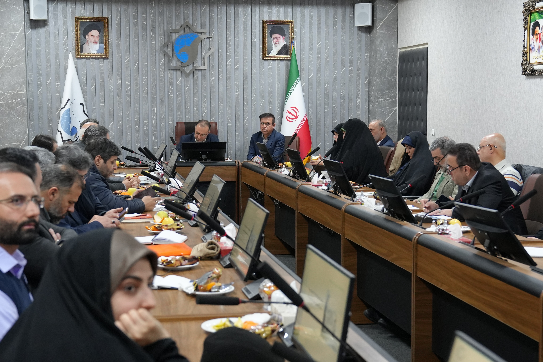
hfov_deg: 31.9
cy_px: 181
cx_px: 272
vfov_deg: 21.6
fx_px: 950
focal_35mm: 63
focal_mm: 42
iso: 2500
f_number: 4
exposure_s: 1/160
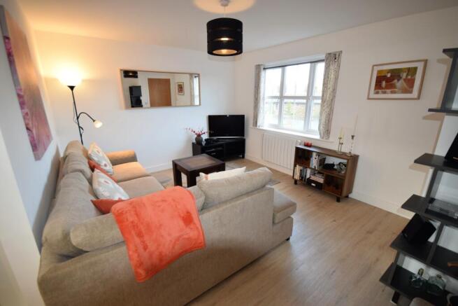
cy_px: 153
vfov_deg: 77.4
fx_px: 191
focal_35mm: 15
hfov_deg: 100.4
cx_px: 229
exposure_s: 1/100
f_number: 5
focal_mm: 10
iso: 800
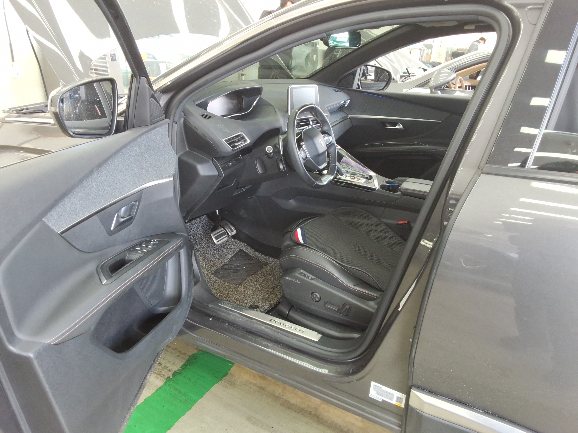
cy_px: 216
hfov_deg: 63.4
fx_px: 468
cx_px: 289
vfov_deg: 49.7
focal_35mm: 28
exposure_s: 1/40
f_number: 1.9
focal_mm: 2.91
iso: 60
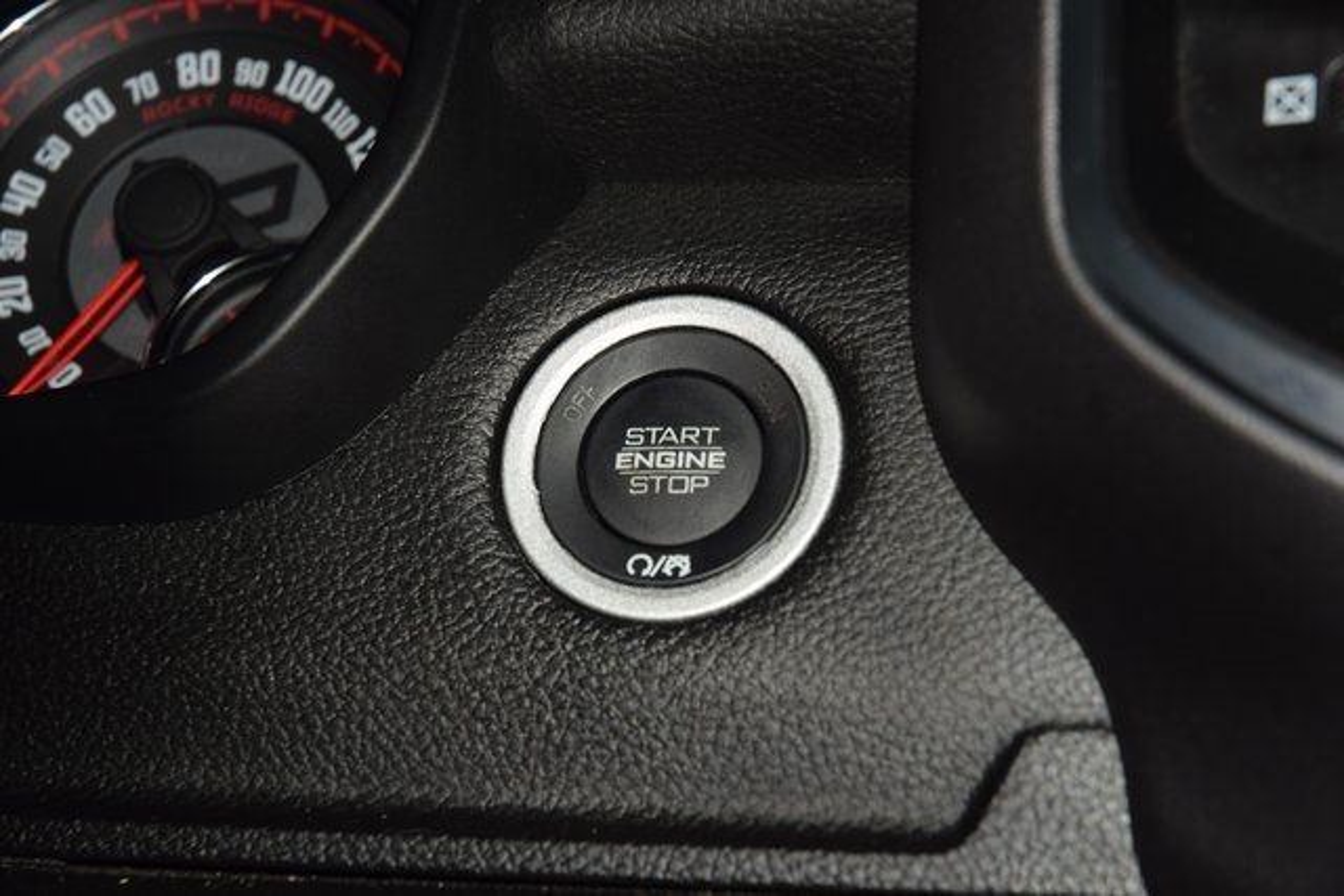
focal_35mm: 105
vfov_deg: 13.0
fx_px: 3921
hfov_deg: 19.5
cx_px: 672
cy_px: 448
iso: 100
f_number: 8
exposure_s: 1/125
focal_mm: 70
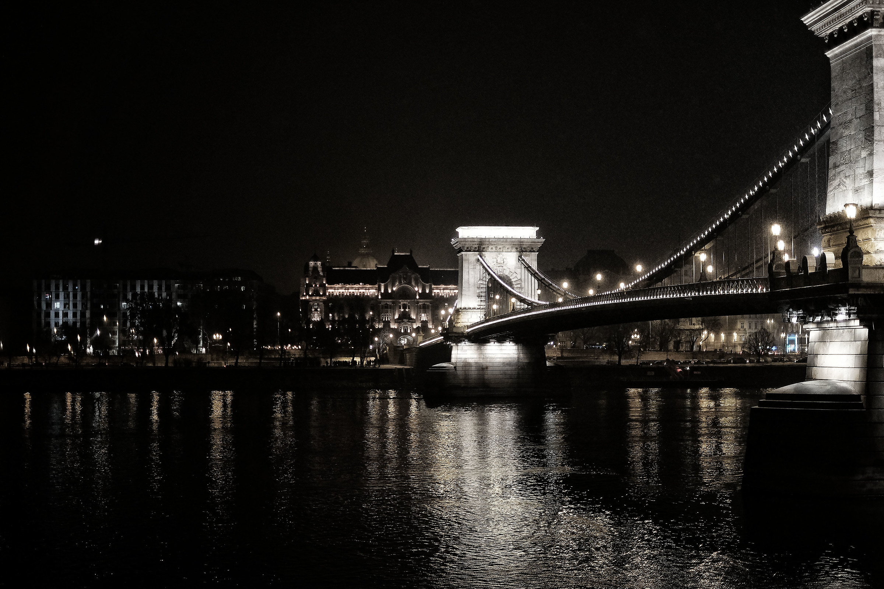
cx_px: 442
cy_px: 294
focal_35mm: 53
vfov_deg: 25.5
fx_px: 1301
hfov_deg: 37.5
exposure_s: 1/125
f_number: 1.4
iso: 1250
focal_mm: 35
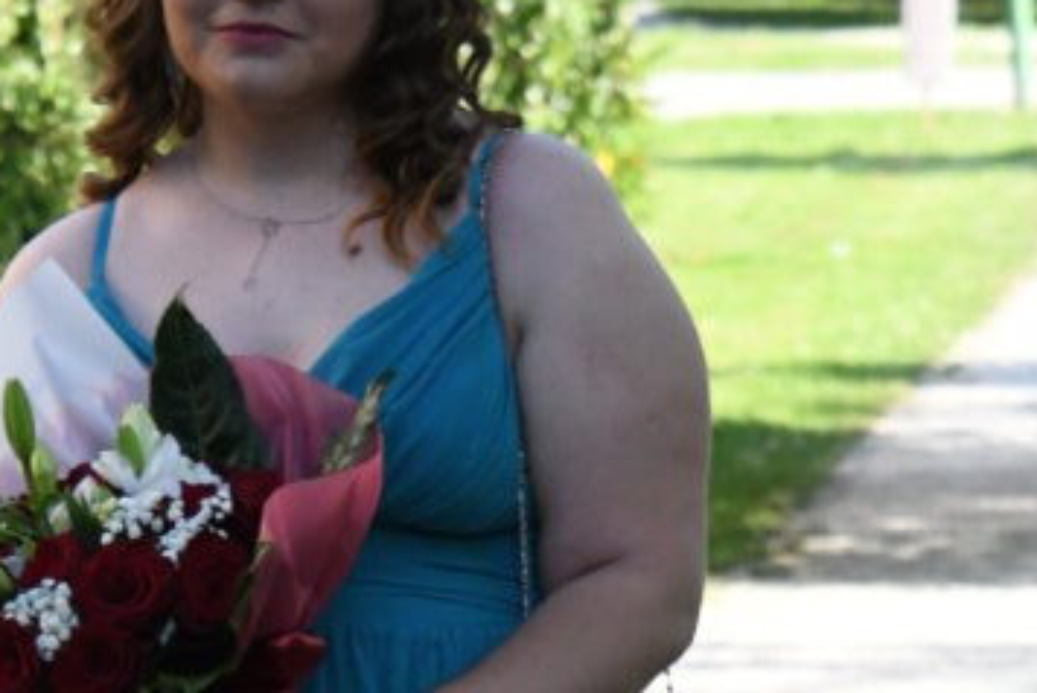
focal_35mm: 431
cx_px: 217
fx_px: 12425
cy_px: 973
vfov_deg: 3.2
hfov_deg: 4.8
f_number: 10
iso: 4000
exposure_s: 1/1600
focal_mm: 100
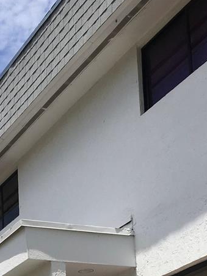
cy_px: 343
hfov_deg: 19.1
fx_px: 614
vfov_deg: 23.0
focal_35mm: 77
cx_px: 118
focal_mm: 4.15
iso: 25
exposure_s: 1/2404
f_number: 2.2
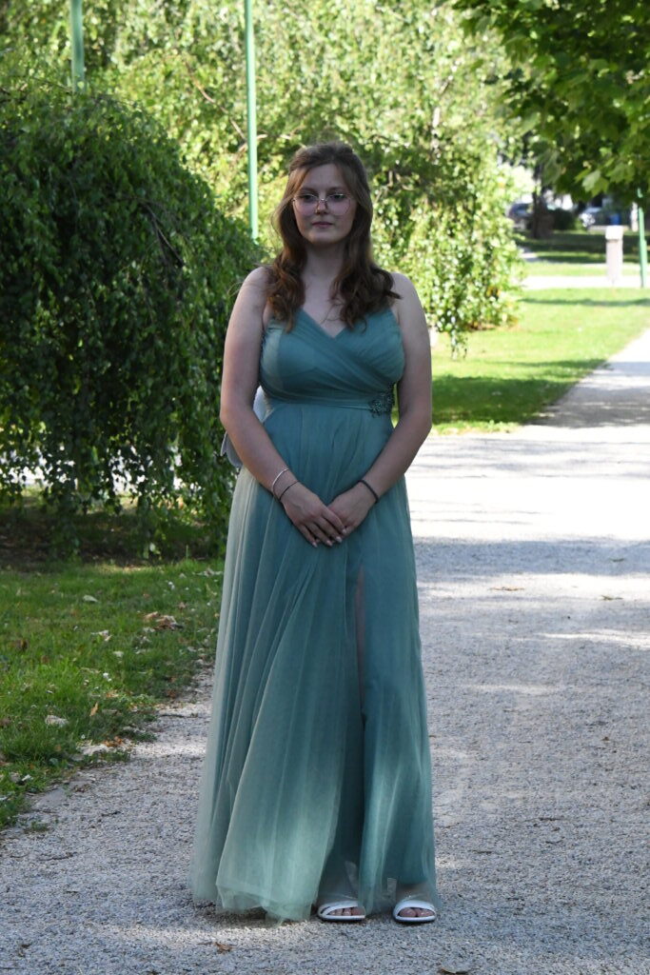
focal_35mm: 150
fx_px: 4061
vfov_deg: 13.7
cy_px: 488
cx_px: 325
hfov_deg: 9.2
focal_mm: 100
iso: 4000
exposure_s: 1/1600
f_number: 10
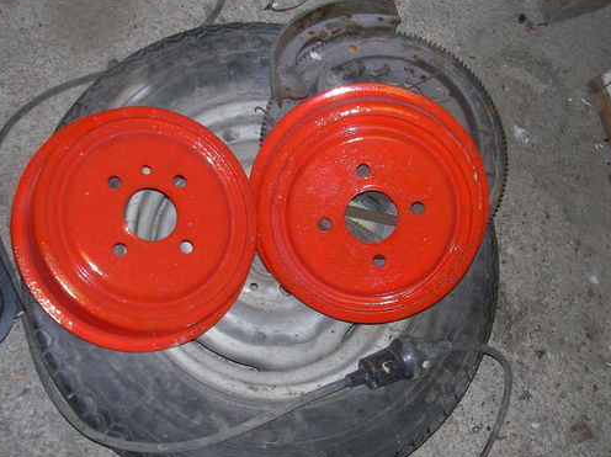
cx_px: 306
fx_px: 864
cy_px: 224
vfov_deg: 29.6
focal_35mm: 49
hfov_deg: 38.9
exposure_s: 1/30
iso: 100
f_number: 3.3
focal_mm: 6.3
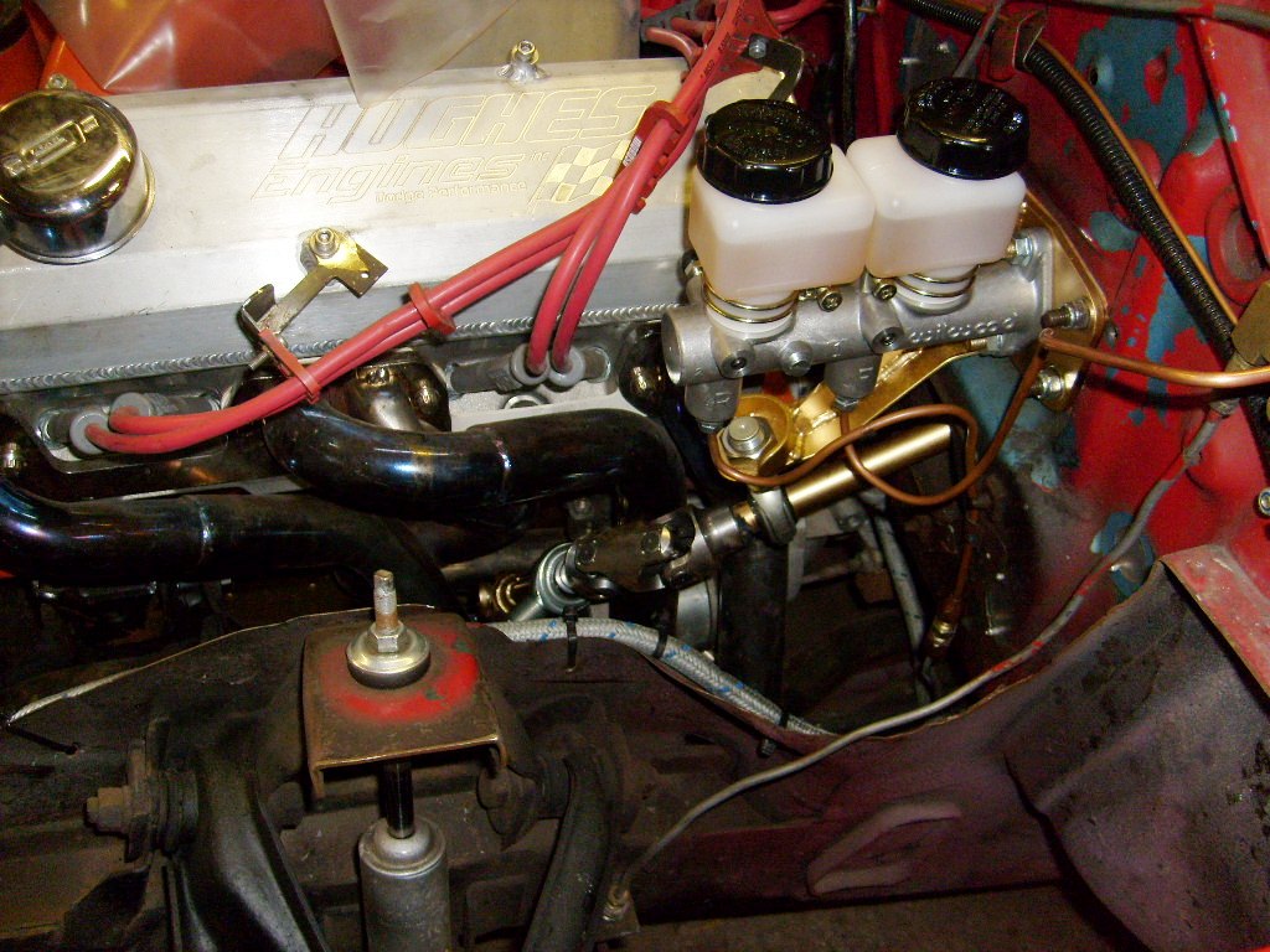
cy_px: 476
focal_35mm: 35
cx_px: 635
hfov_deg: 52.6
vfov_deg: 40.7
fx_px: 1284
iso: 100
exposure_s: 1/45
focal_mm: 5.8
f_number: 2.8
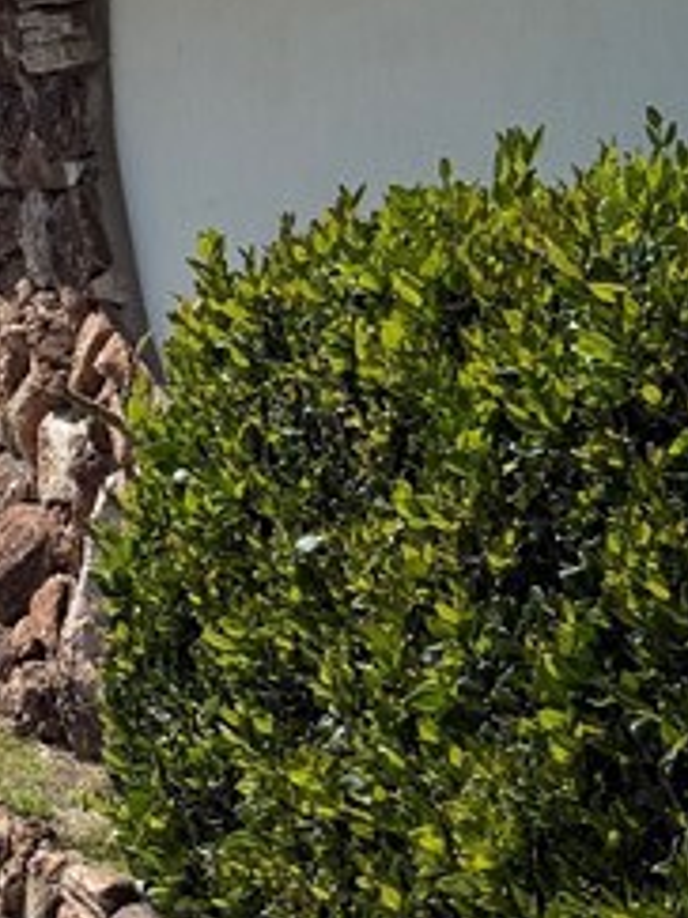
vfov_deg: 19.4
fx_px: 2679
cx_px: -427
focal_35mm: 101
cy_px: 280
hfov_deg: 13.5
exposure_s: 1/5319
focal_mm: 6.76
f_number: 1.78
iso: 80
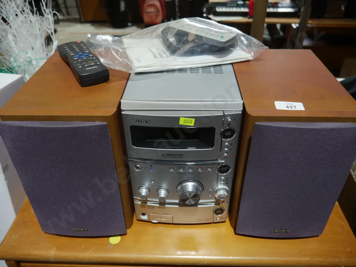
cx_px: 178
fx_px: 288
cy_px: 134
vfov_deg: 49.8
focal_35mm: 28
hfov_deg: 63.4
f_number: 3.5
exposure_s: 1/60
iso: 200
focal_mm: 14
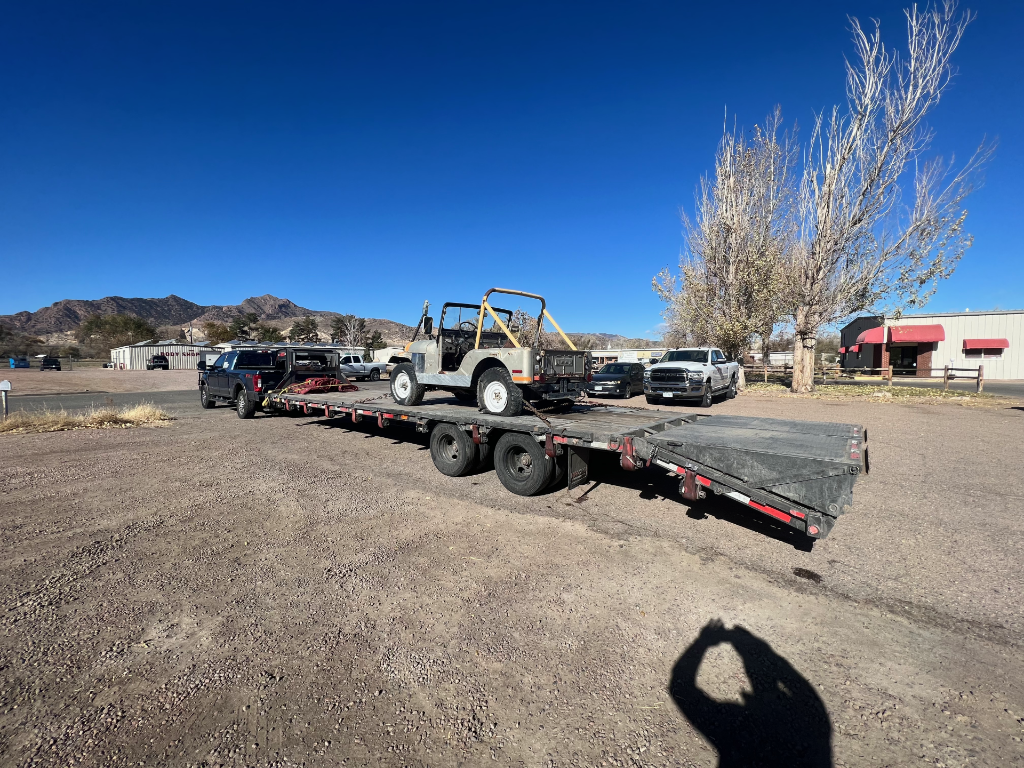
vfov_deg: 89.9
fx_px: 385
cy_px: 384
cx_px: 512
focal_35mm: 13
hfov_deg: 106.2
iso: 32
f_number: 1.8
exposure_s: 1/1783
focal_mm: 1.57
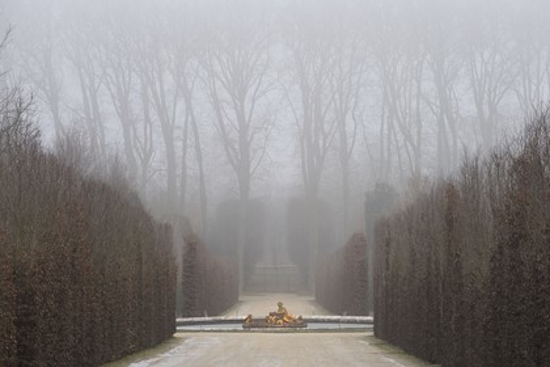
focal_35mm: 200
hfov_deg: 10.3
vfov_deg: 6.9
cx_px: 275
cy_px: 184
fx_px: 3055
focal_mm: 200
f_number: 10
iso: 800
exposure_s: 1/160
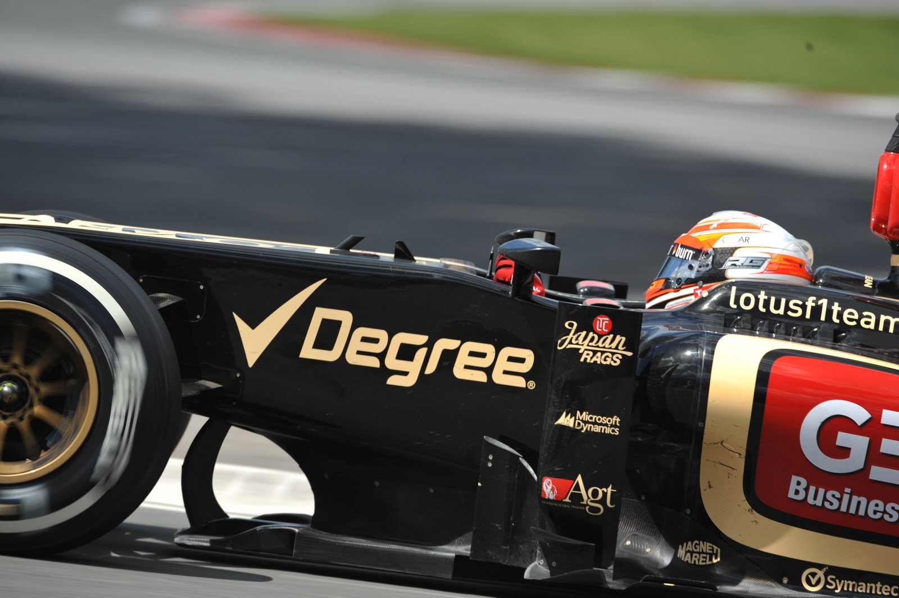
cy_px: 299
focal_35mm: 400
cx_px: 450
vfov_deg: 3.4
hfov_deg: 5.2
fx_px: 9983
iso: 100
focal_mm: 400
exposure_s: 1/400
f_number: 6.3
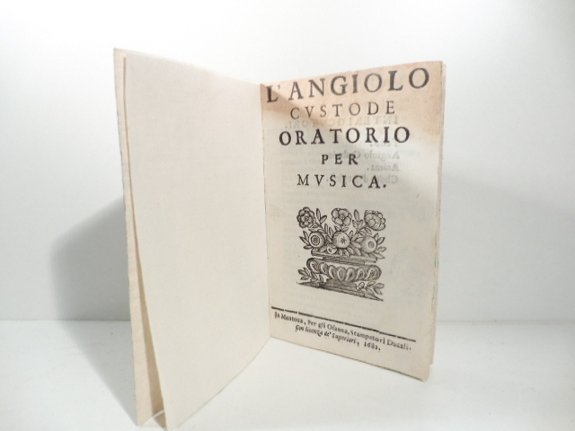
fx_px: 399
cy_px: 216
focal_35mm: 24
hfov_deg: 71.6
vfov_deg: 56.8
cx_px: 288
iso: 100
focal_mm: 4.3
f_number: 3.3
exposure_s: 1/30
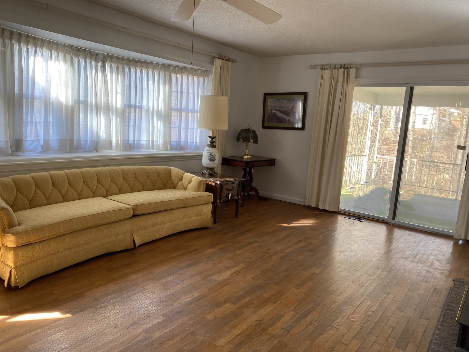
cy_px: 176
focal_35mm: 26
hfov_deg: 67.3
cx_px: 234
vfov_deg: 53.1
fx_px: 352
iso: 125
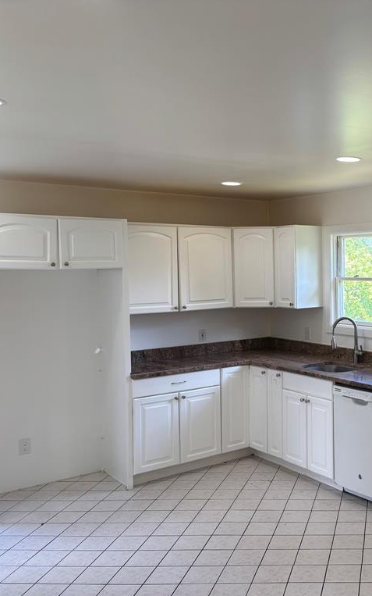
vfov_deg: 52.7
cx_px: 384
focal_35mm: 37
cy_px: 297
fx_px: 600
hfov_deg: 31.5
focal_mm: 5.96
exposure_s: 1/120
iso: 64
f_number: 1.6
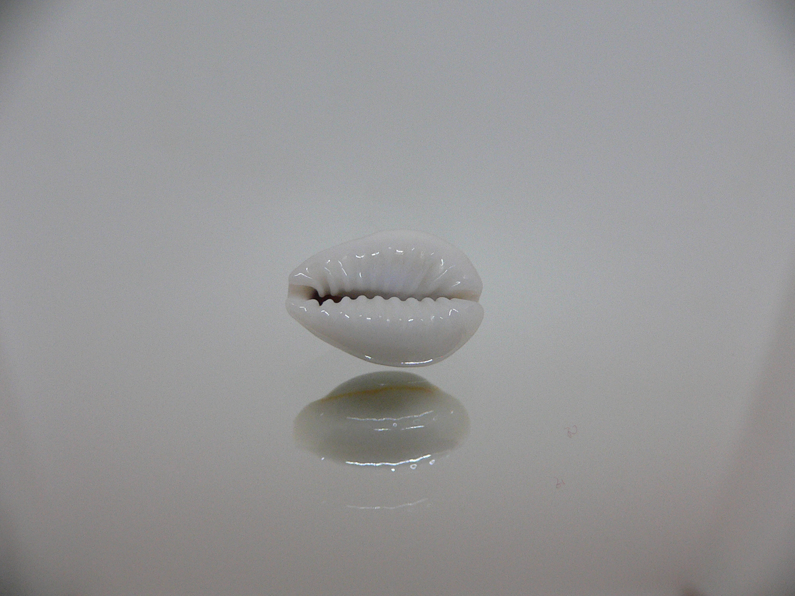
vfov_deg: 40.7
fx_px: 804
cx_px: 398
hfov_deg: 52.6
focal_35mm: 35
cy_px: 298
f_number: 2.8
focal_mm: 4.6
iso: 200
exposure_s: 1/60
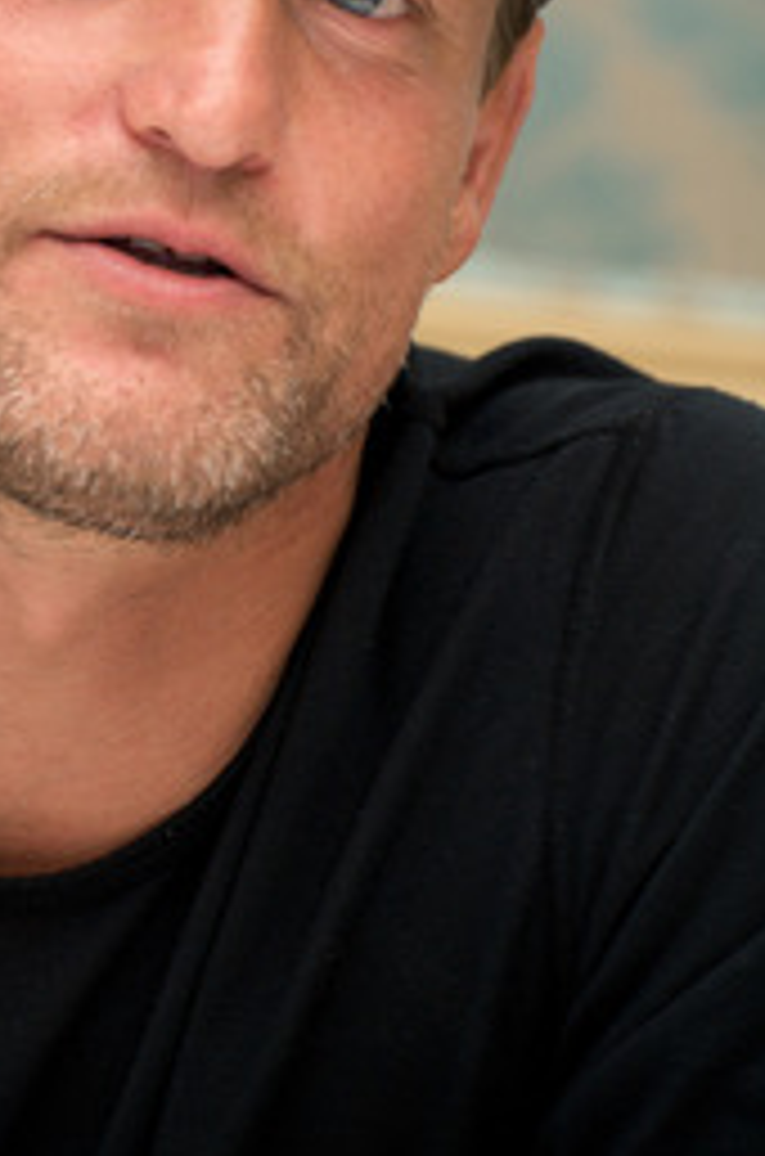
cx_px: 191
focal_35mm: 241
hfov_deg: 5.7
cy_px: 270
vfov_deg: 8.6
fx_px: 7723
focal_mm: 155
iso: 640
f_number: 5.6
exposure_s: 1/60
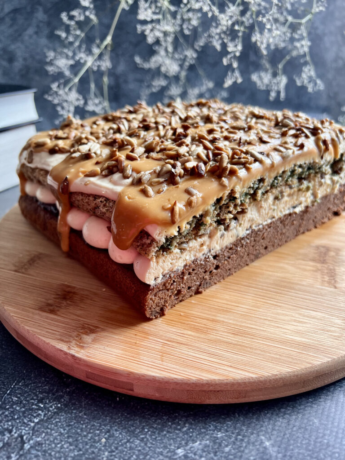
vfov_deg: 67.3
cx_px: 172
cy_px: 230
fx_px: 346
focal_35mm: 26
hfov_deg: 53.1
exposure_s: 1/112
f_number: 1.5
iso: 125
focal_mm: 5.7
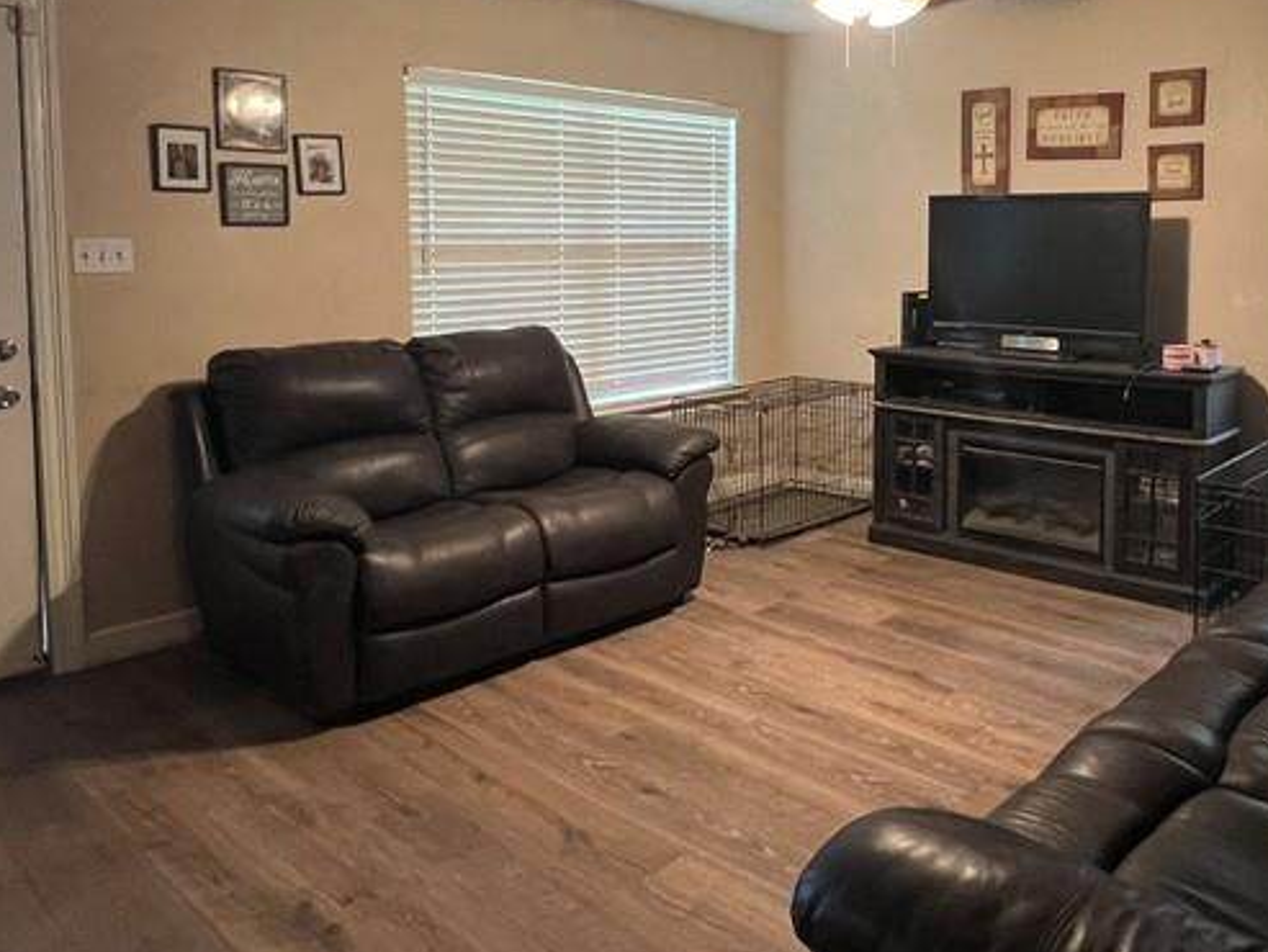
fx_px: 989
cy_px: 293
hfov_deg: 63.6
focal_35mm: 27
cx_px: 851
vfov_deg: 50.2
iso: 400
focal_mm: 1.57
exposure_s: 1/60
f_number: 1.8
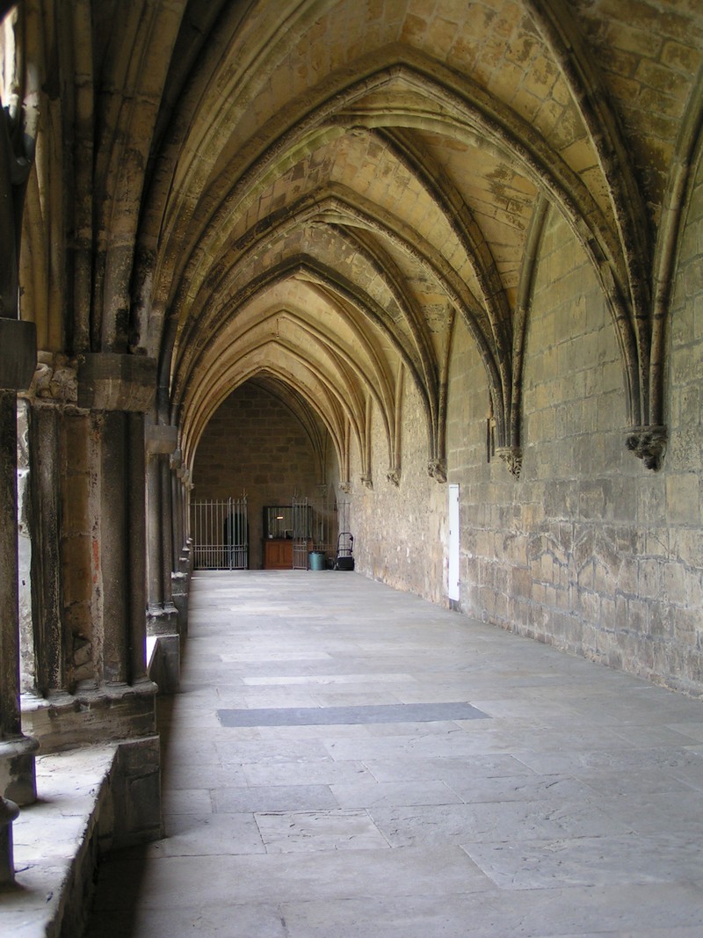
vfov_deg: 42.1
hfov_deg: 32.2
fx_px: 1219
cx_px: 352
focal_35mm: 45
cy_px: 469
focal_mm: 6.9
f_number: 2.8
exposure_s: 1/50
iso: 50
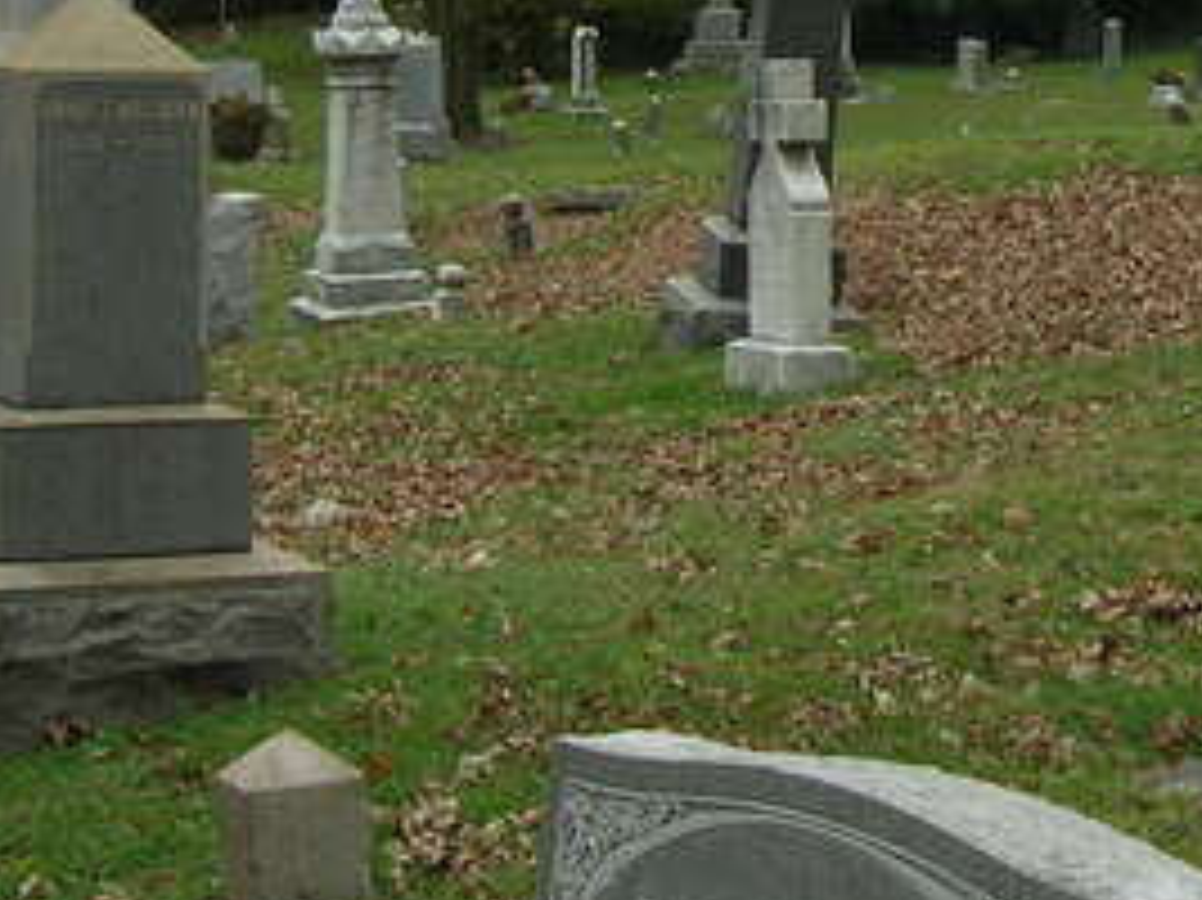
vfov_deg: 14.2
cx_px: 1040
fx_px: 3540
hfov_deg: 19.0
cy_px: -58
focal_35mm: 102
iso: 50
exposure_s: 1/110
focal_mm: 5.7
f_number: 4.9
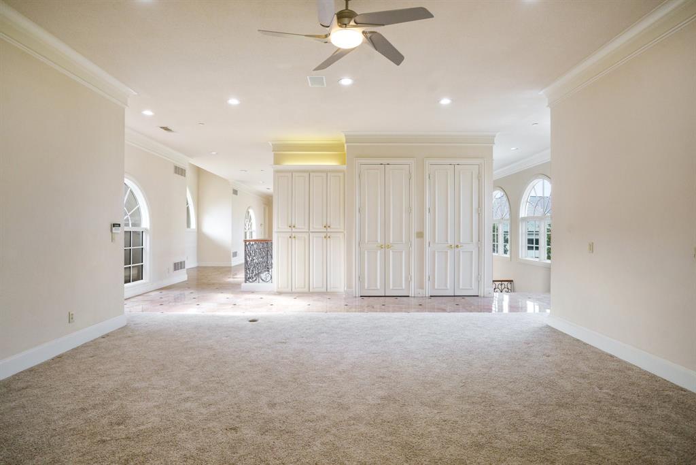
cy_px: 232
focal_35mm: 19
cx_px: 348
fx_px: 367
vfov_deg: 64.6
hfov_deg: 86.9
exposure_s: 1/50
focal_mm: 19
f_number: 6.3
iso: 800
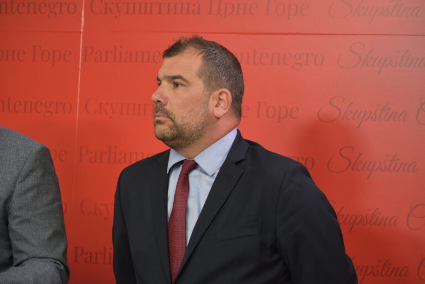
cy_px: 142
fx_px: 1948
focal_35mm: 165
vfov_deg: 8.3
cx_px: 212
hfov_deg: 12.5
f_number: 5
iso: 400
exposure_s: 1/100
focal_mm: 110
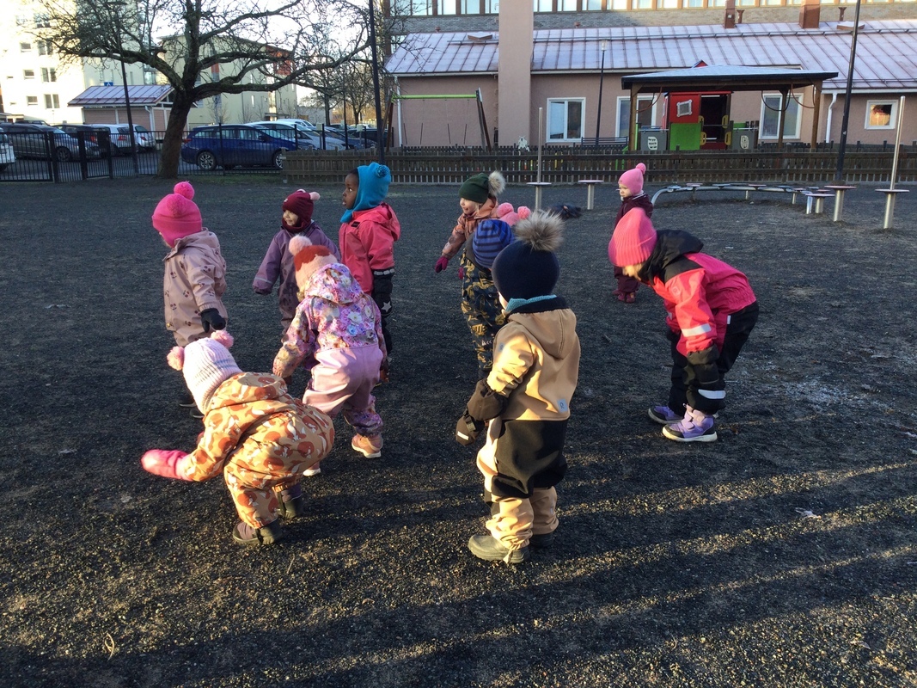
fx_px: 821
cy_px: 344
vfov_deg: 45.4
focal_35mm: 31
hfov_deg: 58.4
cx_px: 458
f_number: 2.4
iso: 32
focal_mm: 3.3
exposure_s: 1/100
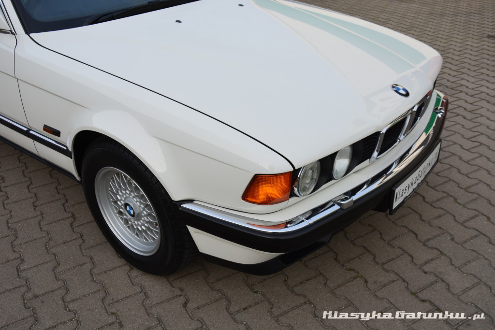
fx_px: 454
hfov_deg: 57.2
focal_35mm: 33
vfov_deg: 40.0
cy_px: 165
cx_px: 248
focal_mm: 22
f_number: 10
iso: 250
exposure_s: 1/60
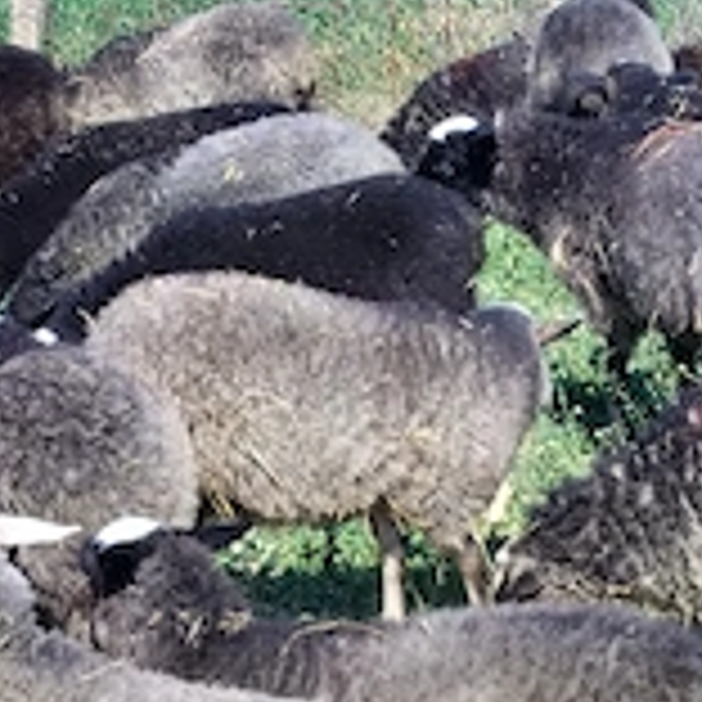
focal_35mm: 125
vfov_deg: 13.8
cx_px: 423
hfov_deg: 13.9
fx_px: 2868
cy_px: 621
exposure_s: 1/835
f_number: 1.8
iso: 100
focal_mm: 4.15
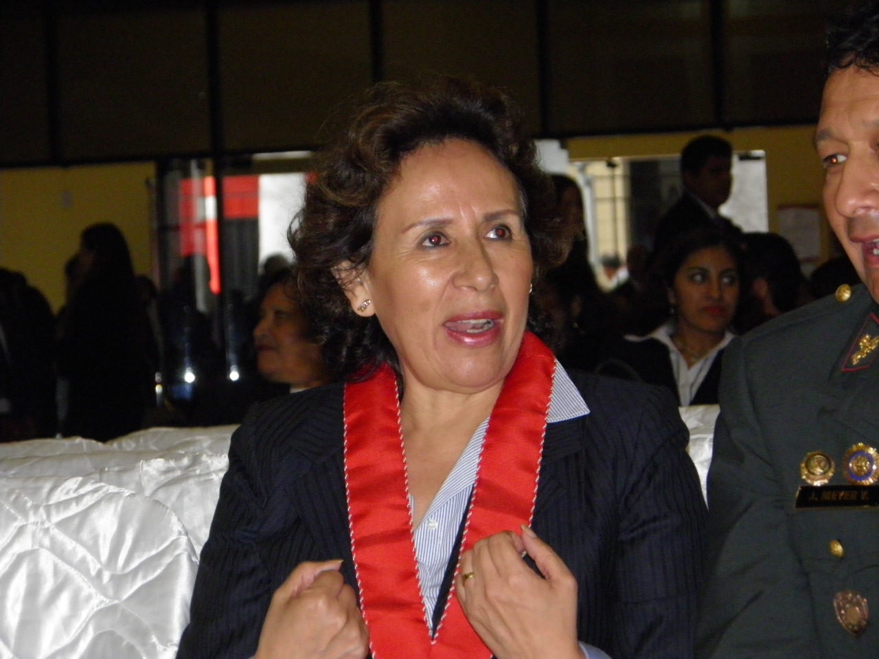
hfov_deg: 10.9
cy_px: 330
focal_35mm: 182
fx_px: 4622
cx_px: 440
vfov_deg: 8.2
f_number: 4.1
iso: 400
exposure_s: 1/160
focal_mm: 32.7
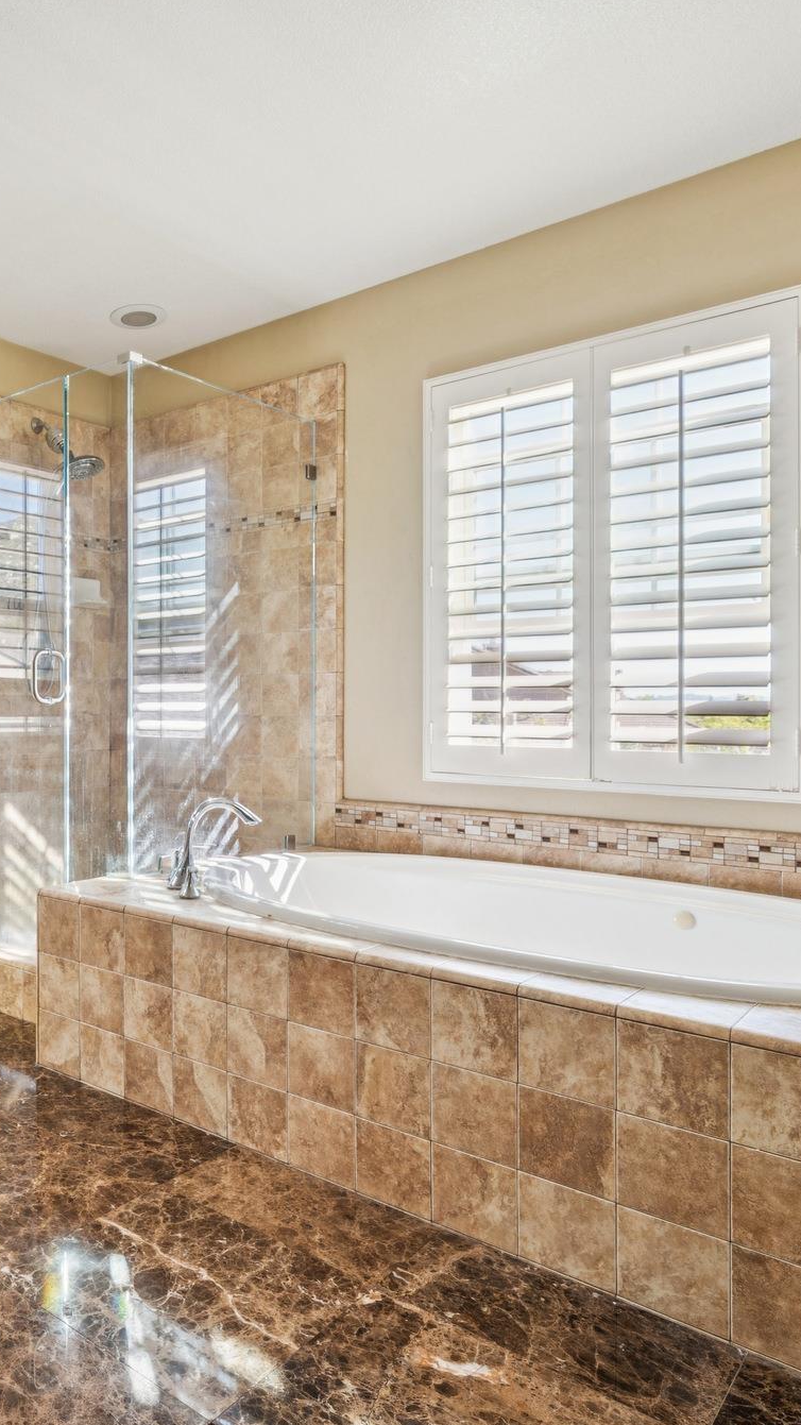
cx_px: 18
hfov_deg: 42.0
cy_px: 712
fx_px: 906
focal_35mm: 24
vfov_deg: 76.3
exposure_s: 1/15
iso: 200
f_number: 8
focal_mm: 15
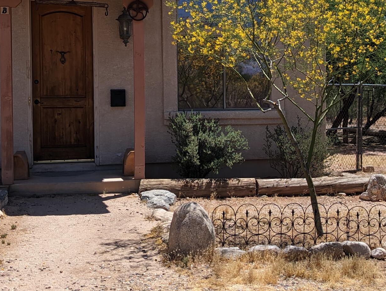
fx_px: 659
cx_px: 261
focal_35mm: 59
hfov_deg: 32.4
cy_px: 104
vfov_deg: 24.8
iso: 46
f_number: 1.85
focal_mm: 6.81
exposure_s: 1/2179
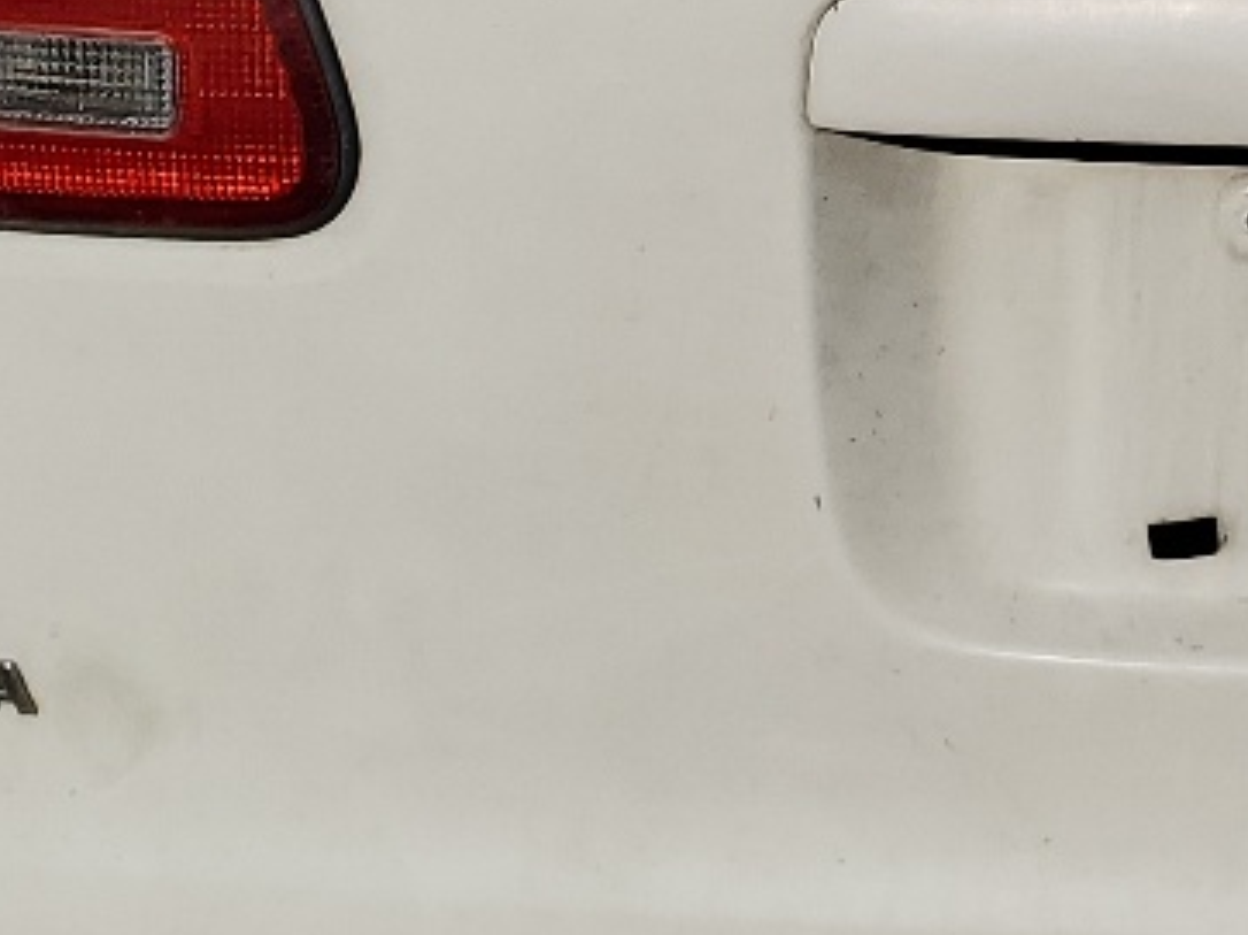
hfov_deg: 16.3
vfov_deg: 12.7
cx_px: 1589
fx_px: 4143
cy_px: -48
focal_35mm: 115
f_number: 1.5
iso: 52
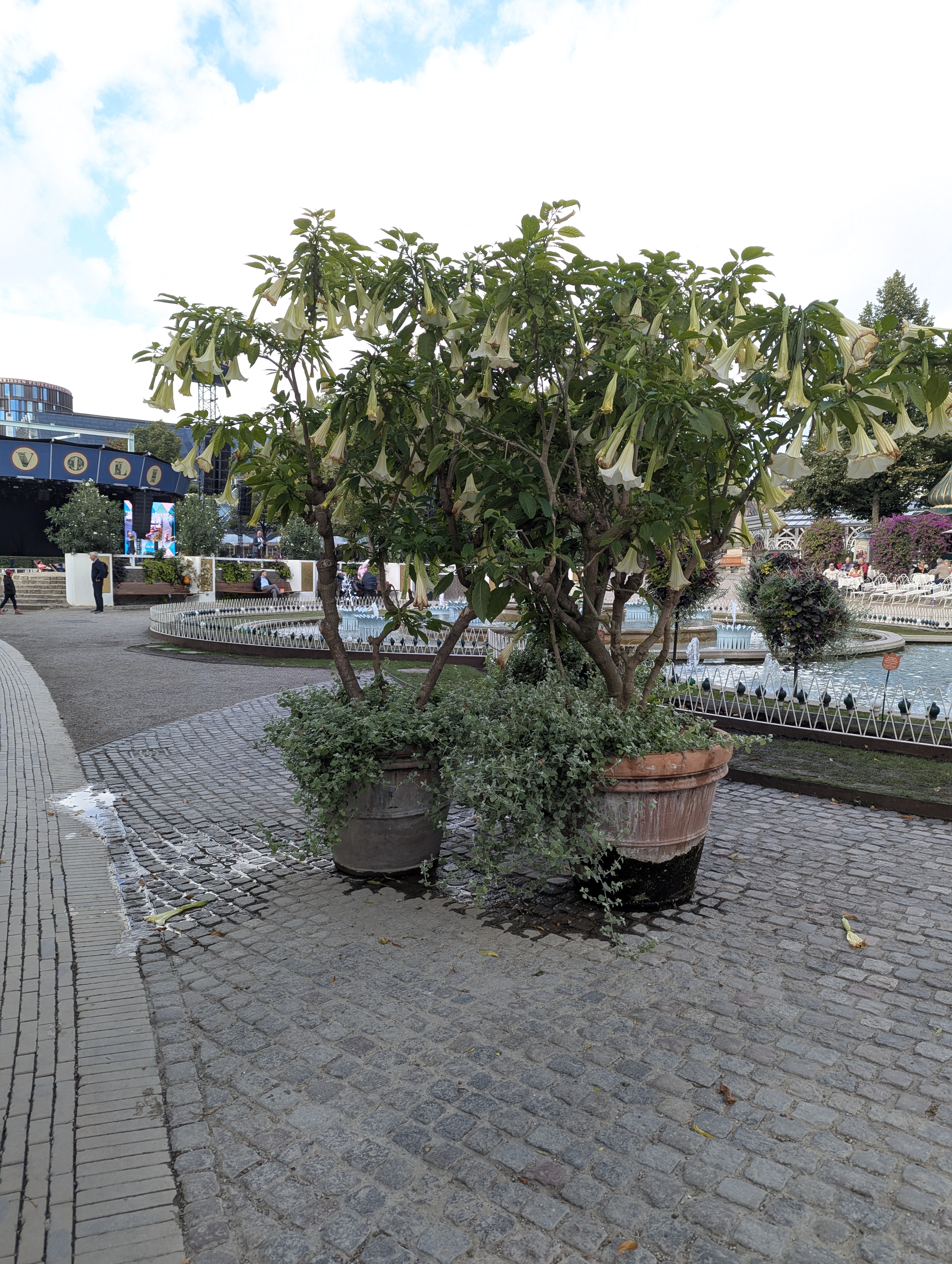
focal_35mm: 24
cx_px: 476
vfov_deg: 71.5
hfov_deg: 56.9
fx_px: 878
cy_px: 632
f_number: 1.85
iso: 40
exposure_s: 1/321
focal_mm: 6.81
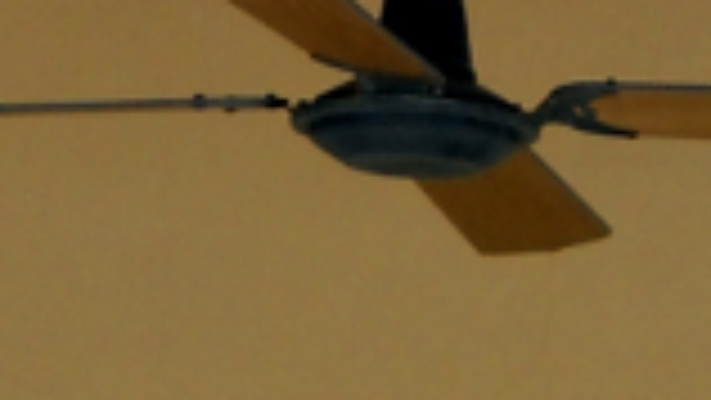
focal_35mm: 254
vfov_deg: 4.7
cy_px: -528
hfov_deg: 8.5
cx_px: 238
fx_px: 4790
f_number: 3.1
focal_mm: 6.72
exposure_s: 1/60
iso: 80
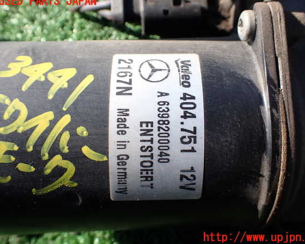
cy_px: 119
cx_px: 162
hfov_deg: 55.6
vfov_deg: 45.8
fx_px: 289
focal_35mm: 32
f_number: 3.2
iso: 100
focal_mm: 5.4
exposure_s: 1/500
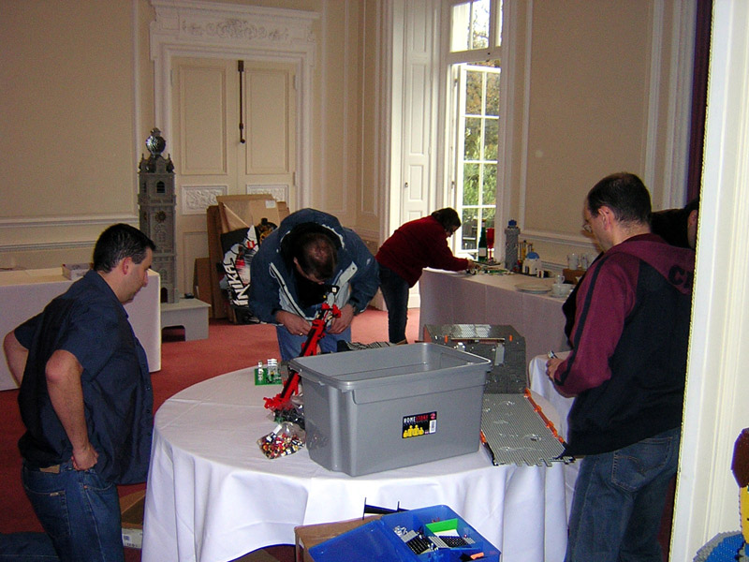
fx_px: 779
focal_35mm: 36
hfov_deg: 51.4
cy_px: 281
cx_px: 374
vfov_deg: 39.7
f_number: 2.6
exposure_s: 1/60.1
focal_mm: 4.7
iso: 299
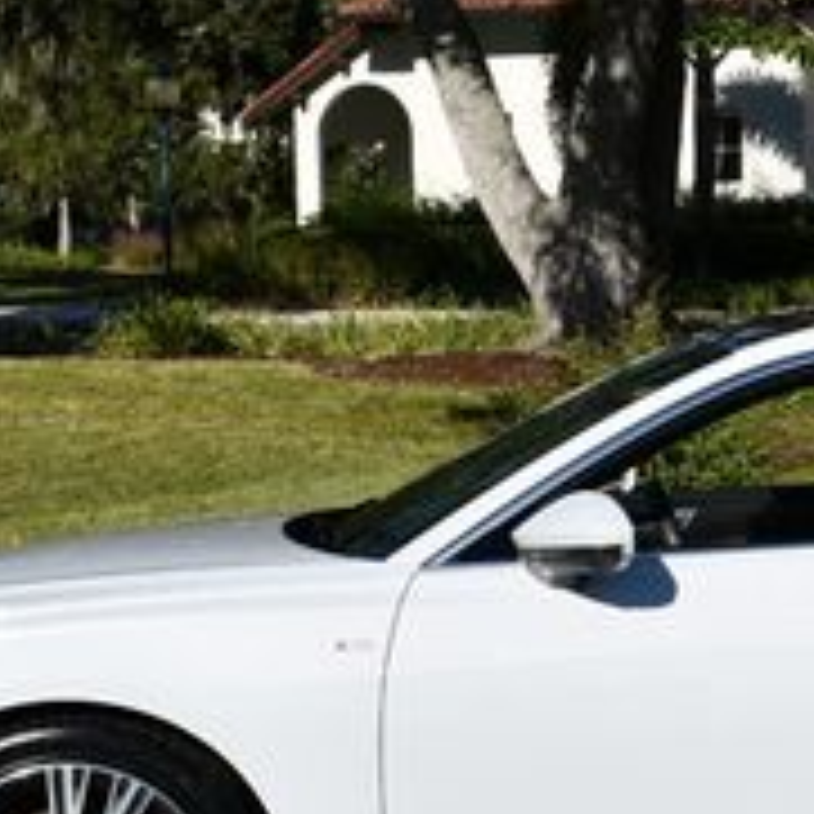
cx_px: 890
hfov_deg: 13.0
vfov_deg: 13.2
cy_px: 378
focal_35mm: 132
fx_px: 3512
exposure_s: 1/400
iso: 100
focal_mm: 22
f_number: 10
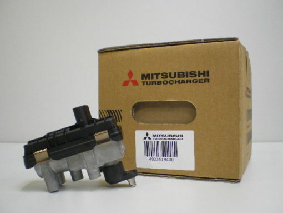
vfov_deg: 37.8
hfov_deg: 49.0
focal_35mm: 38
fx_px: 311
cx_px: 142
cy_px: 106
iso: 400
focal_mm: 6.3
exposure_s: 1/15
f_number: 3.1
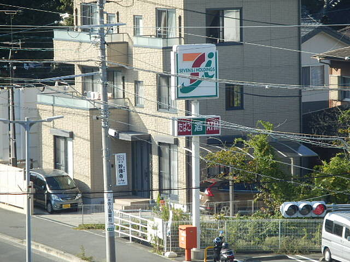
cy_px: 131
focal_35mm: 300
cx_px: 175
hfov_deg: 6.6
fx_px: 3033
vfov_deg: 5.0
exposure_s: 1/320
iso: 160
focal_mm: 52.5
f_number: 5.9
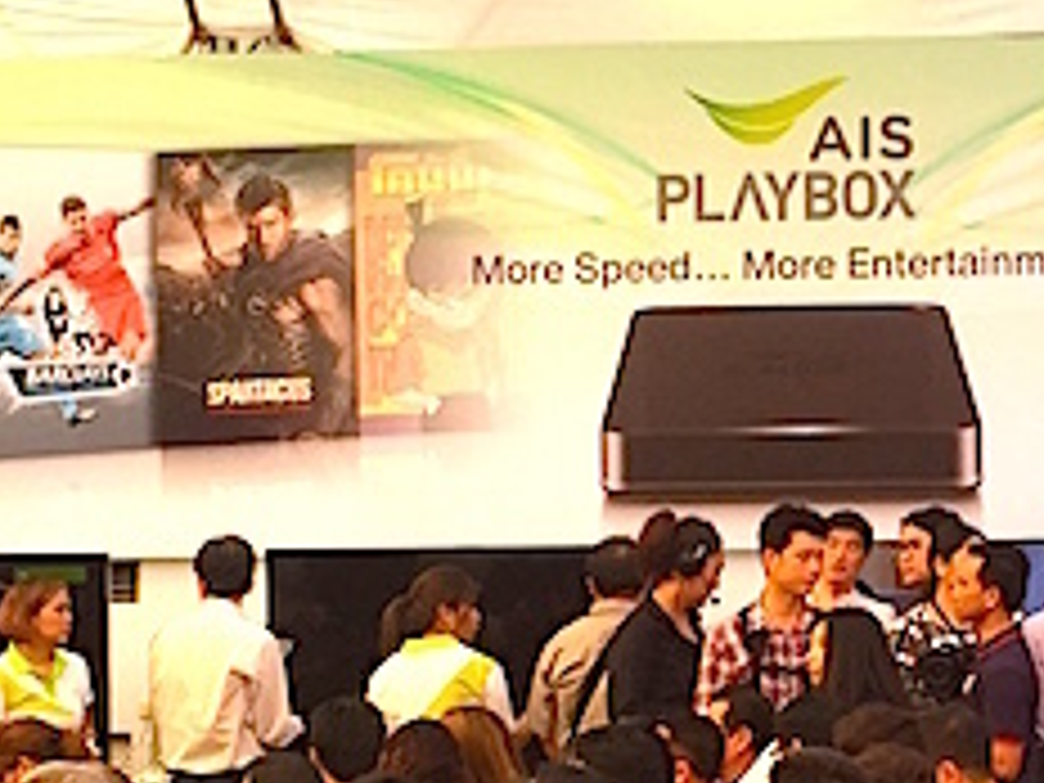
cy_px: 598
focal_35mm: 125
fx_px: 3770
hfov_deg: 15.5
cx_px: 1012
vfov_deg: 11.8
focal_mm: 4.15
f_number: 2.2
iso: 32
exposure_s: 1/100
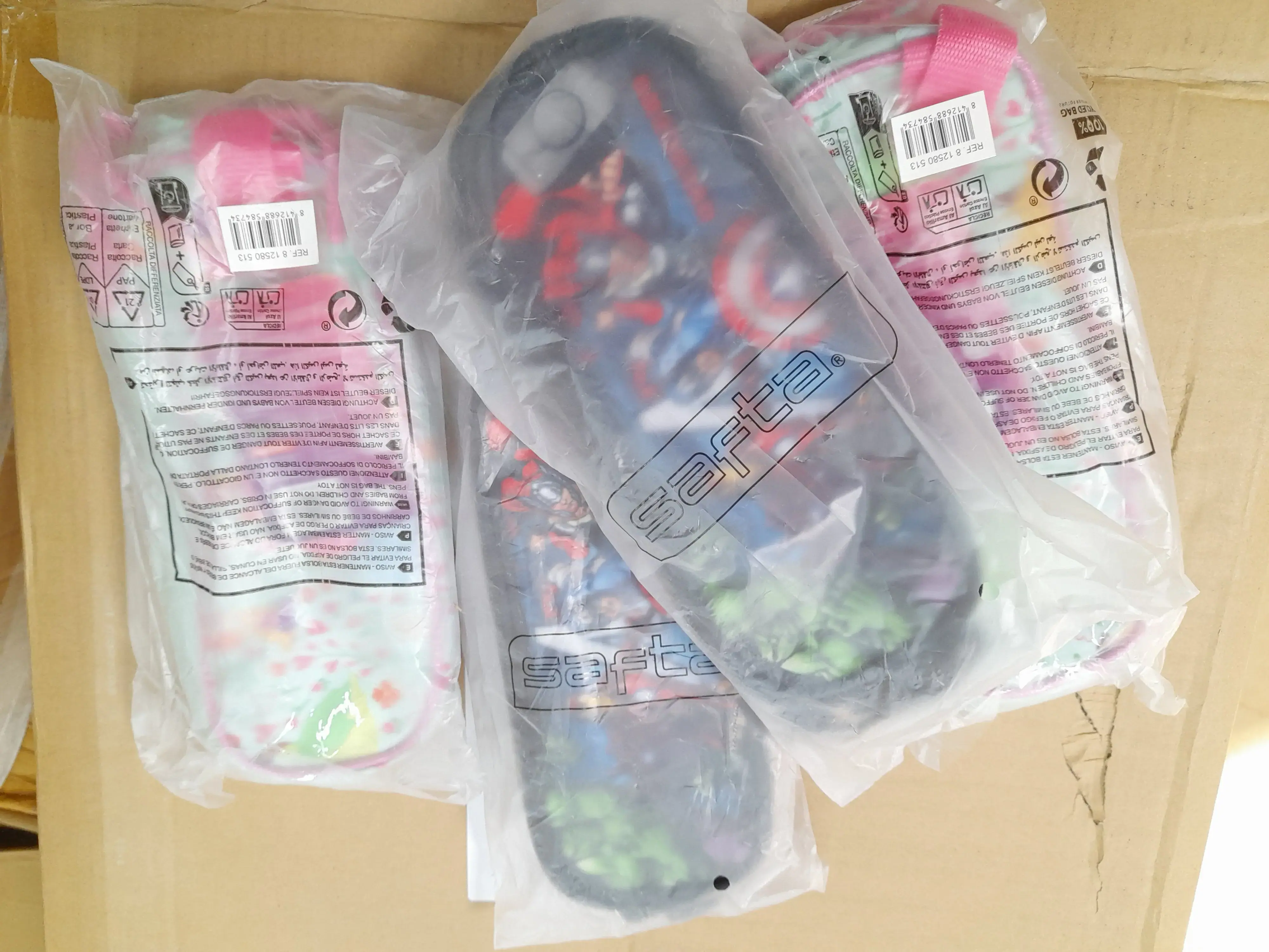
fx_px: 916
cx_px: 634
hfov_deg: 69.4
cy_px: 476
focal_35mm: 25
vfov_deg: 54.9
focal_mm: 4.6
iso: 250
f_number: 2
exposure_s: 1/50
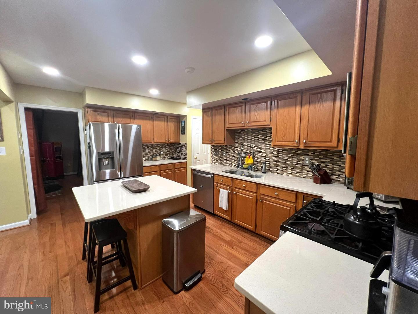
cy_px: 157
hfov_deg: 106.2
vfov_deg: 89.9
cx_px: 209
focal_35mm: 13
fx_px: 157
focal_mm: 1.57
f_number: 1.8
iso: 200
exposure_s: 1/60
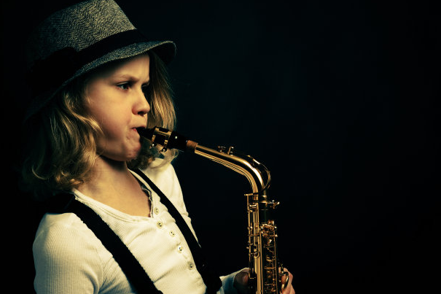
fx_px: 1053
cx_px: 221
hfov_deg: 23.7
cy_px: 146
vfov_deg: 15.9
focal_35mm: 86
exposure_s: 1/100
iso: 160
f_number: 13
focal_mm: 85
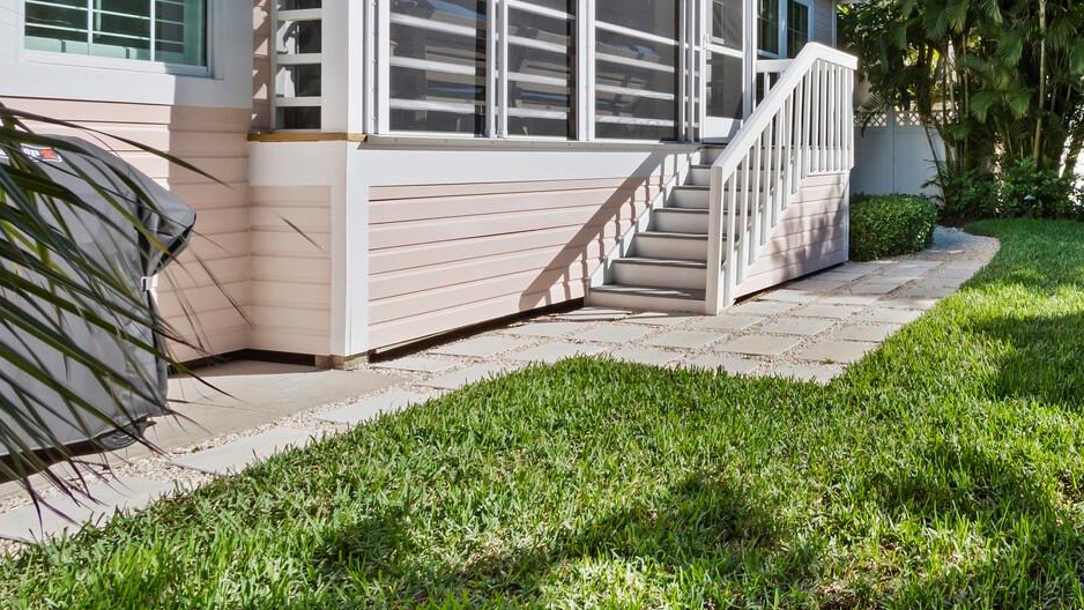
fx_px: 747
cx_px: 916
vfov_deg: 43.3
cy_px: 168
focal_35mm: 26
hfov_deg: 63.4
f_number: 11
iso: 320
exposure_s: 1/60
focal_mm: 7
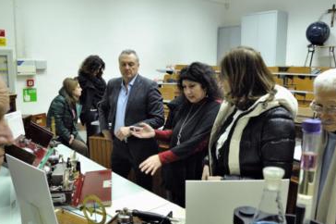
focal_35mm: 33
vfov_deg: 39.9
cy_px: 117
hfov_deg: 57.2
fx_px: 308
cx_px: 182
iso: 6400
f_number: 5.6
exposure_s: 1/60
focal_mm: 24
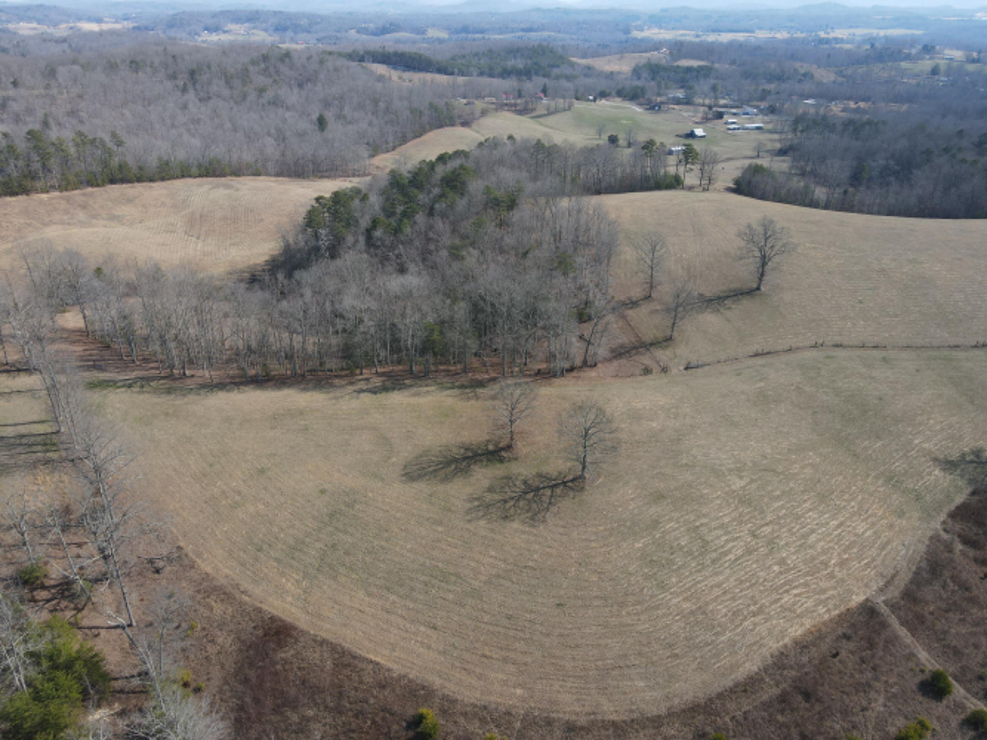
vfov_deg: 56.8
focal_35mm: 24
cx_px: 494
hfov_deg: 71.6
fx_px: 684
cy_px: 370
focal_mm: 4.5
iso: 100
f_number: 2.8
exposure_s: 1/320
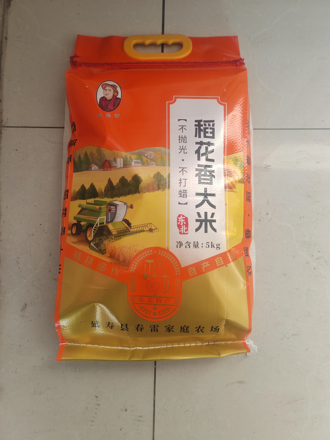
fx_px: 343
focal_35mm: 27
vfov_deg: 65.3
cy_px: 220
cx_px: 165
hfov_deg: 51.4
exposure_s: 1/100
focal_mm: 5.52
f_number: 1.9
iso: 160
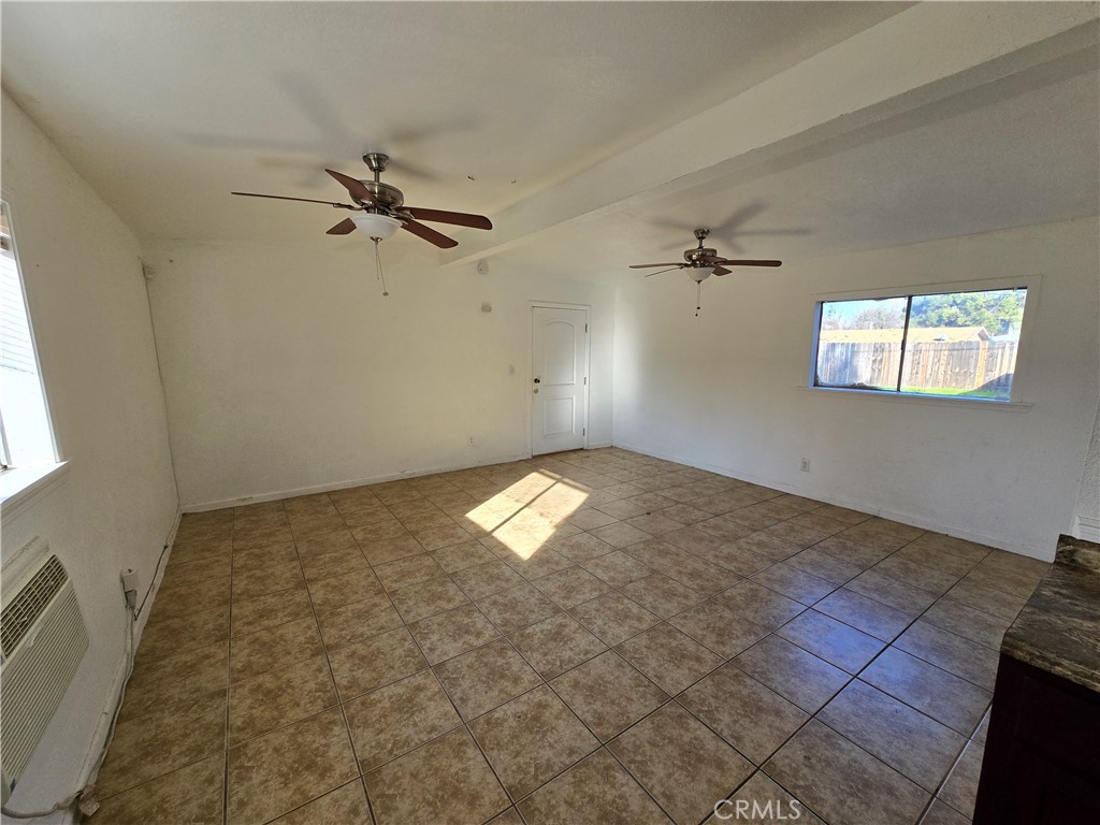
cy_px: 412
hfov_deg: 106.2
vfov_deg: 89.9
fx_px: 413
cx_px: 550
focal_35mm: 13
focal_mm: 2.2
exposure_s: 1/247
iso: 50
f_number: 2.2
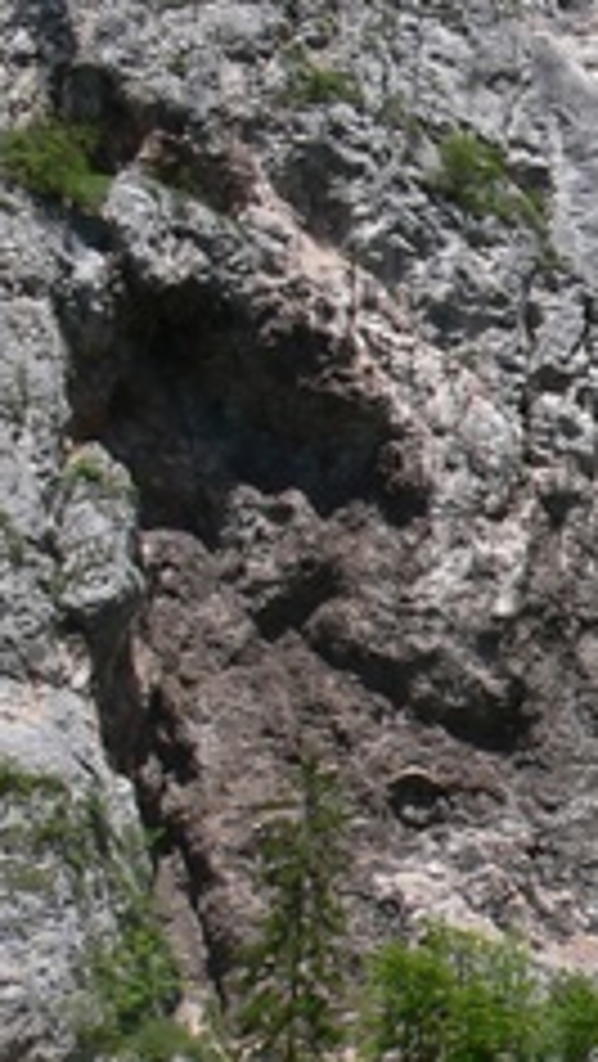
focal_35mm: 163
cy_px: 693
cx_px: 1448
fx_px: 4588
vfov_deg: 13.2
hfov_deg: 7.0
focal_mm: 7.4
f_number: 5.6
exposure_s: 1/320
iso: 80
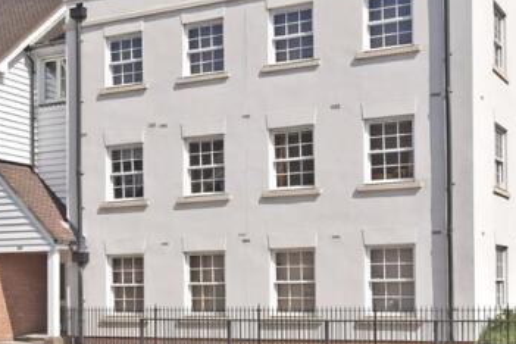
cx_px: 344
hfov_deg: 35.3
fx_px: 803
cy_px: 118
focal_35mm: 56
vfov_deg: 24.1
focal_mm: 20
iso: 400
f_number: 11
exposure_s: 1/1600
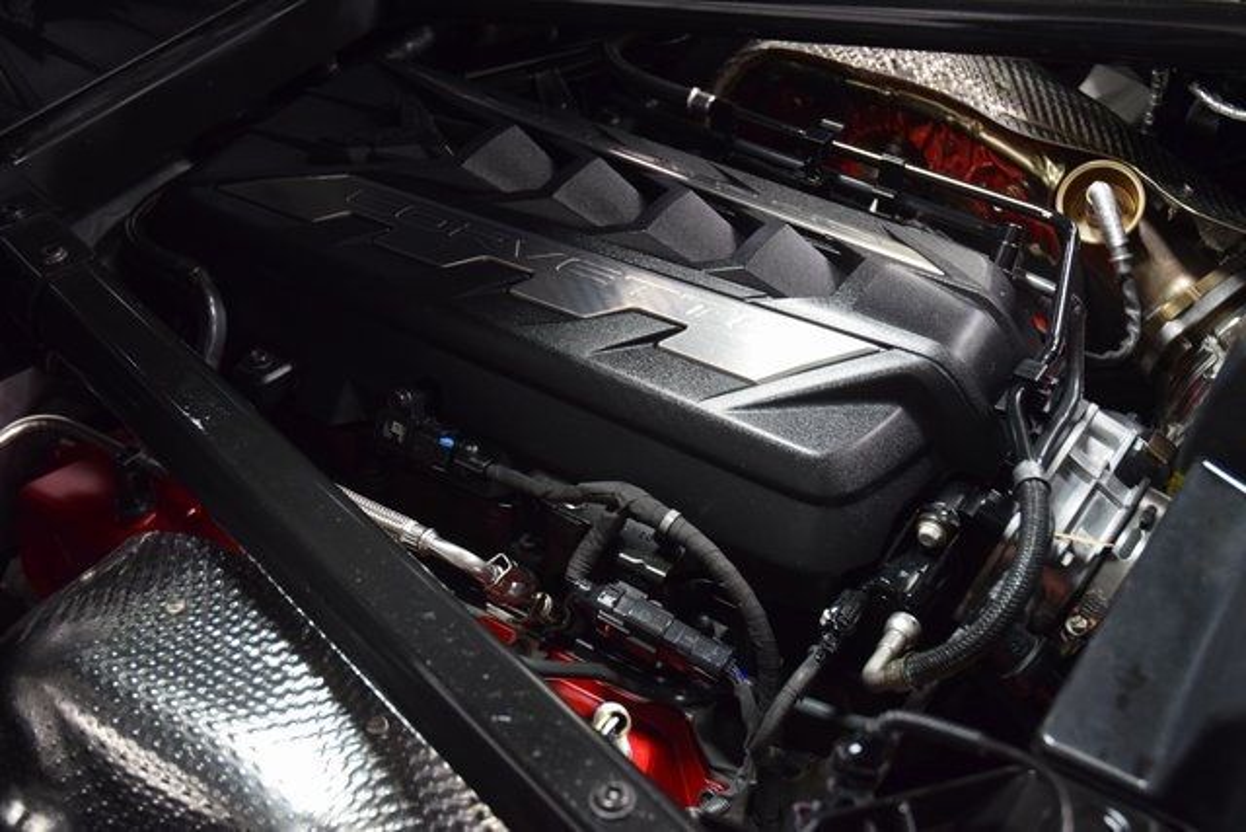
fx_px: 1765
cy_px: 416
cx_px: 623
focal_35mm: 51
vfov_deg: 26.5
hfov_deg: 38.9
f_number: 4
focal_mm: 34
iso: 1600
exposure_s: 1/25
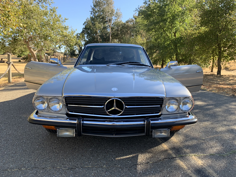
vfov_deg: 53.1
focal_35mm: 26
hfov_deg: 67.3
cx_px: 118
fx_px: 177
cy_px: 88
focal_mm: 4.25
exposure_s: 1/345
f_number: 1.8
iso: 25
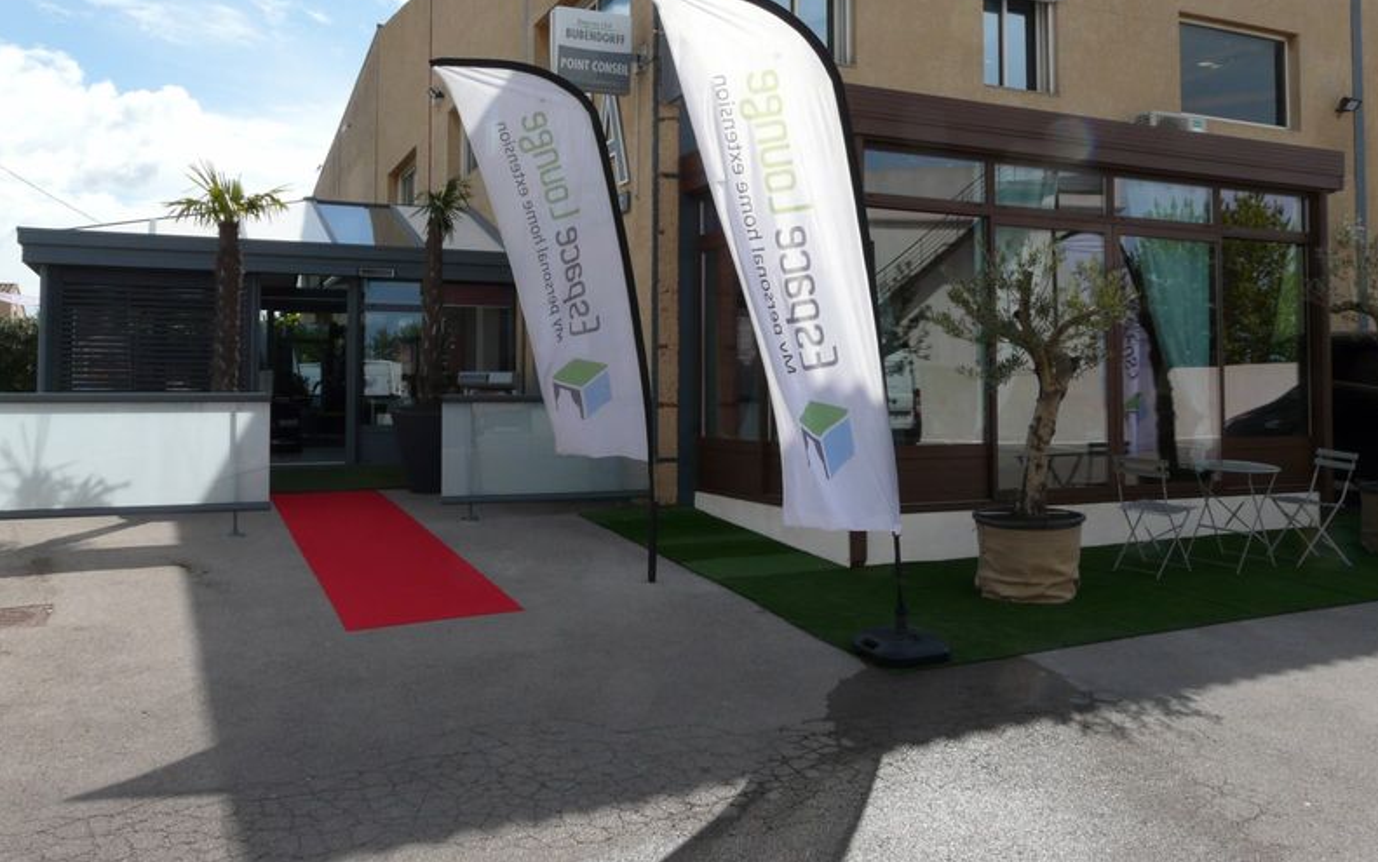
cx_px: 693
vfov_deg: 41.7
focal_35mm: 30
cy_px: 355
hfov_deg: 62.9
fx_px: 1127
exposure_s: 1/400
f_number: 5.6
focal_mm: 4.6
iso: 100
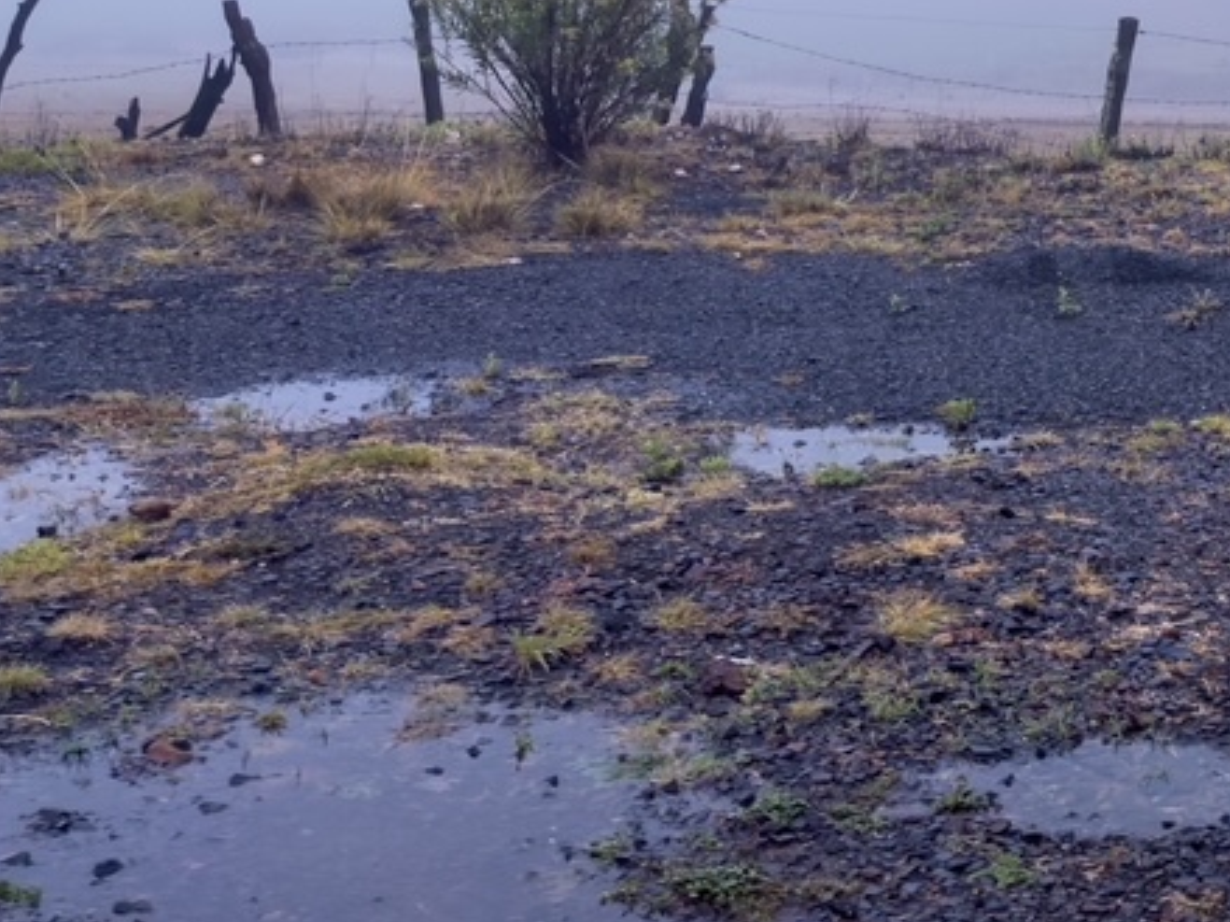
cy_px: -362
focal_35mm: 70
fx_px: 2487
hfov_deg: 23.1
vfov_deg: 19.0
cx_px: 1782
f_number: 1.8
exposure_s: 1/7100
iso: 100
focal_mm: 6.76
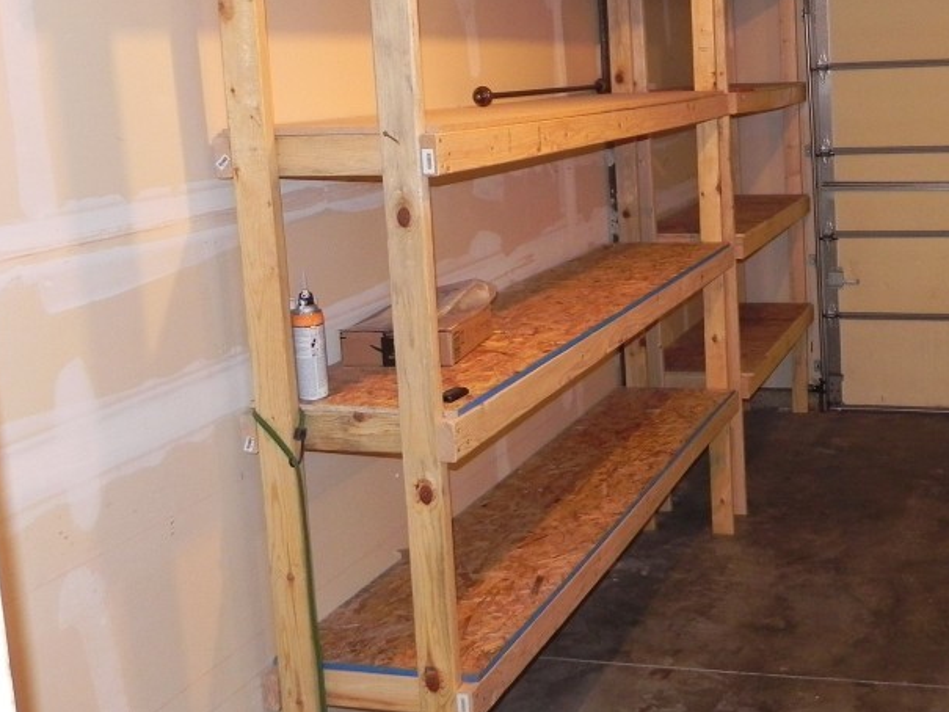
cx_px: 764
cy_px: 242
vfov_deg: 32.6
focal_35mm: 44
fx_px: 1207
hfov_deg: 41.1
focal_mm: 4.6
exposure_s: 1/30
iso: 200
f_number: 2.8
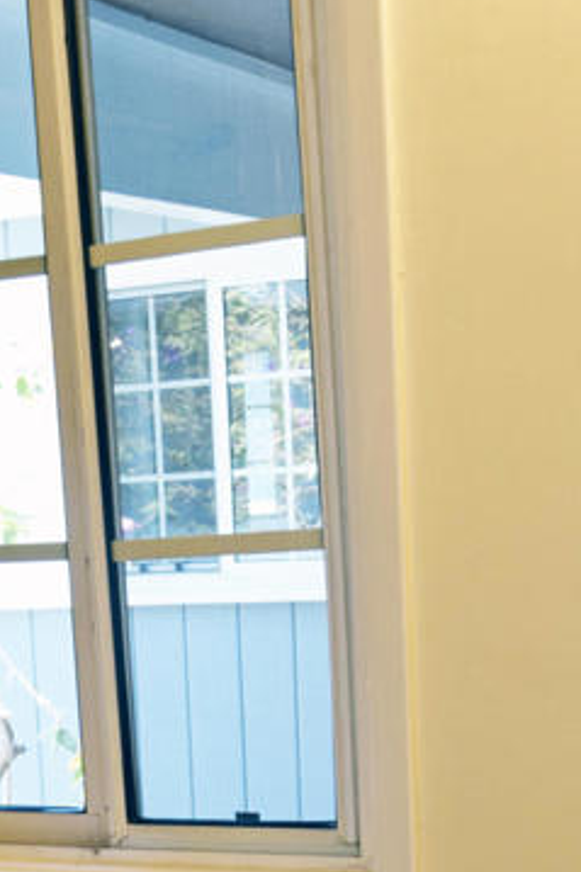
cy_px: 933
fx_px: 1866
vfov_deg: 24.7
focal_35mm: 77
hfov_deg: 17.4
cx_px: 29
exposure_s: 1/125
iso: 400
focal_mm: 18
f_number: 6.3
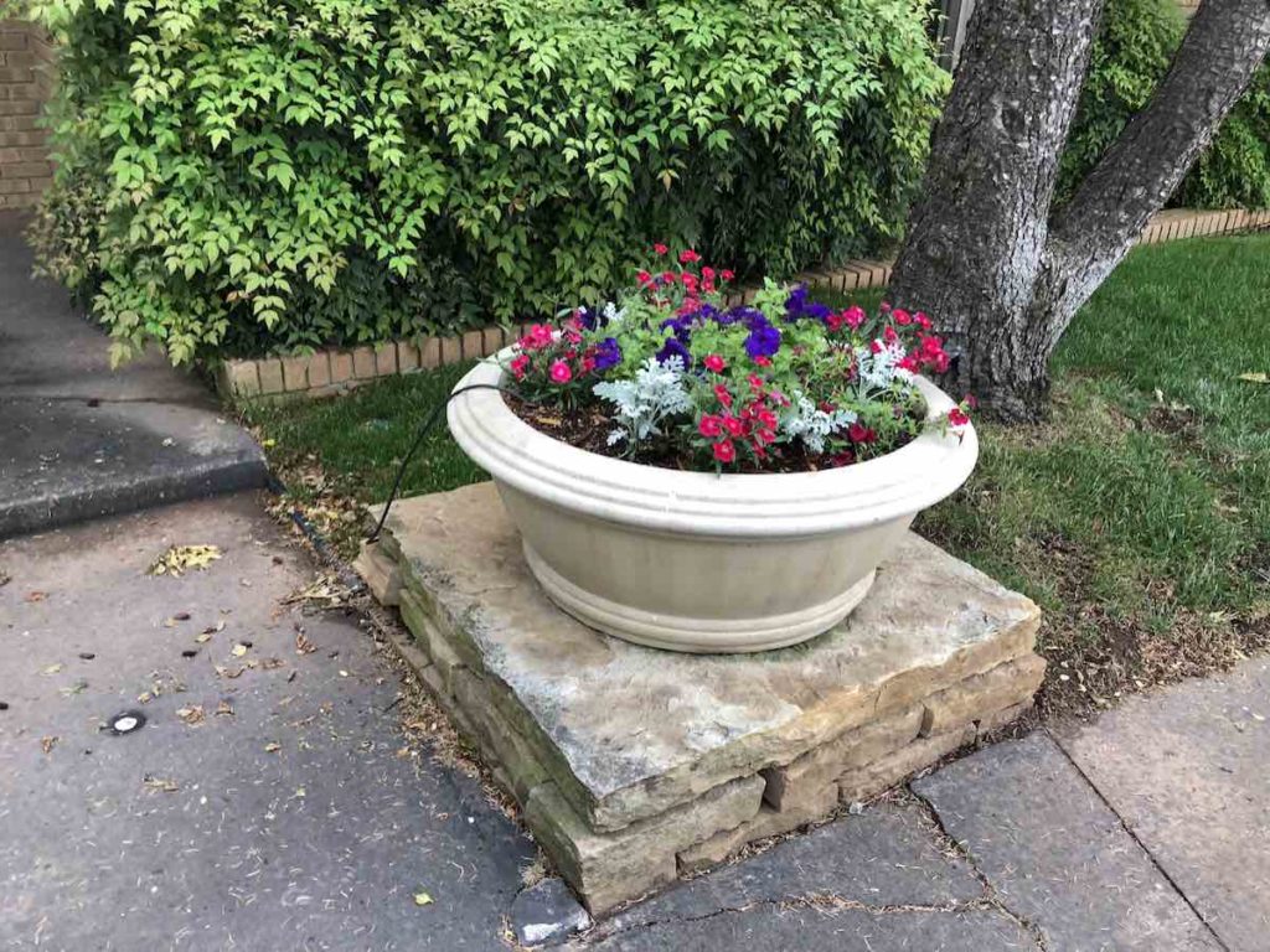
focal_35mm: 28
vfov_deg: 49.7
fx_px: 1027
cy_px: 476
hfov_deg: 63.4
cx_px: 635
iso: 40
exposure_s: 1/30
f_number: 1.8
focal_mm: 4
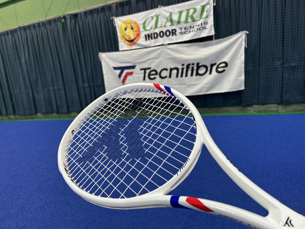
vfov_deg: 53.1
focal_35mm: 26
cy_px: 114
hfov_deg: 67.3
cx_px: 152
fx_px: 229
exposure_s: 1/100
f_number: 1.5
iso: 100
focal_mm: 5.7
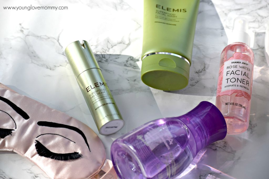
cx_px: 134
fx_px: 695
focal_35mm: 93
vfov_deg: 14.7
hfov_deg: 21.9
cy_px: 90
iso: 400
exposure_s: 1/1250
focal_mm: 62
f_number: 5.6
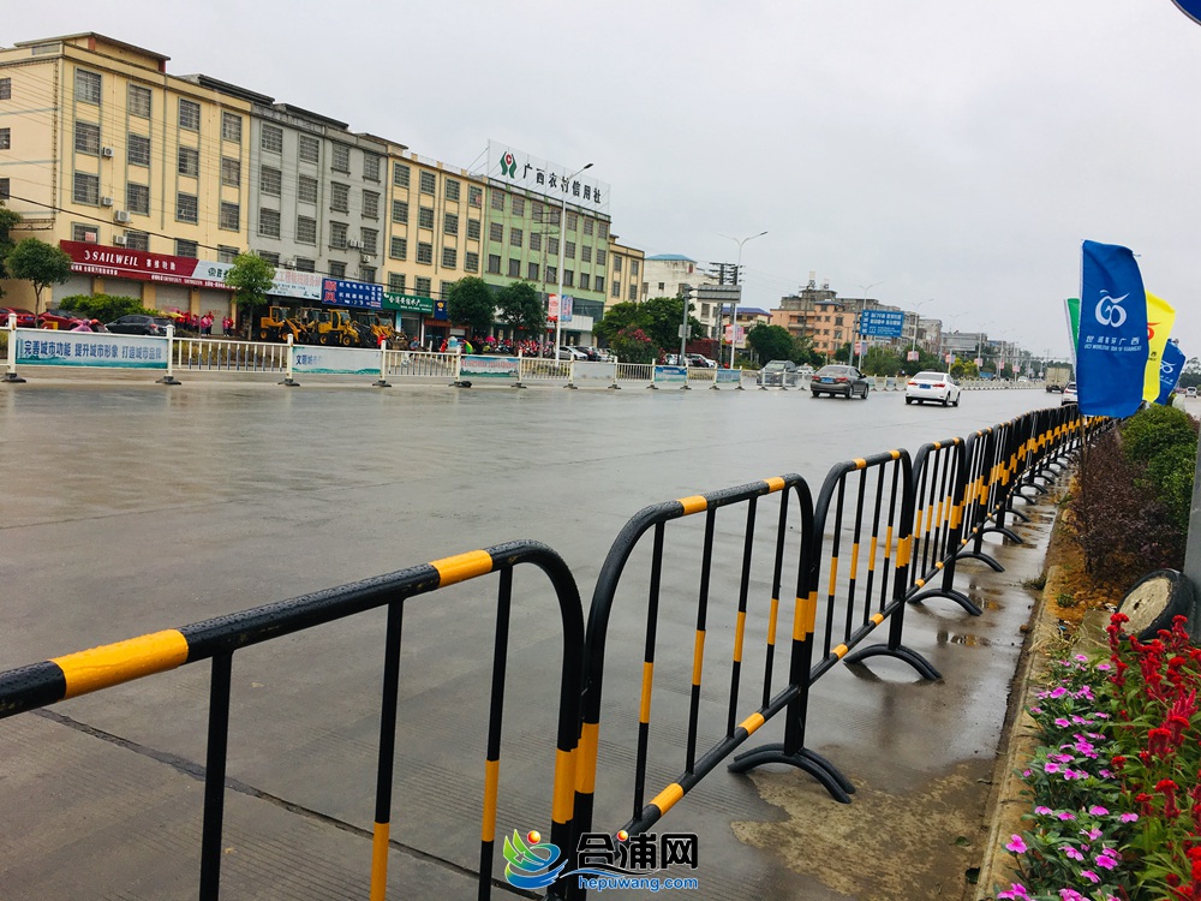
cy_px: 450
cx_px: 600
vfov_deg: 48.2
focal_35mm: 29
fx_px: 1006
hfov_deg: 61.7
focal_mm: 4.15
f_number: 2.2
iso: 25
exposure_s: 1/610
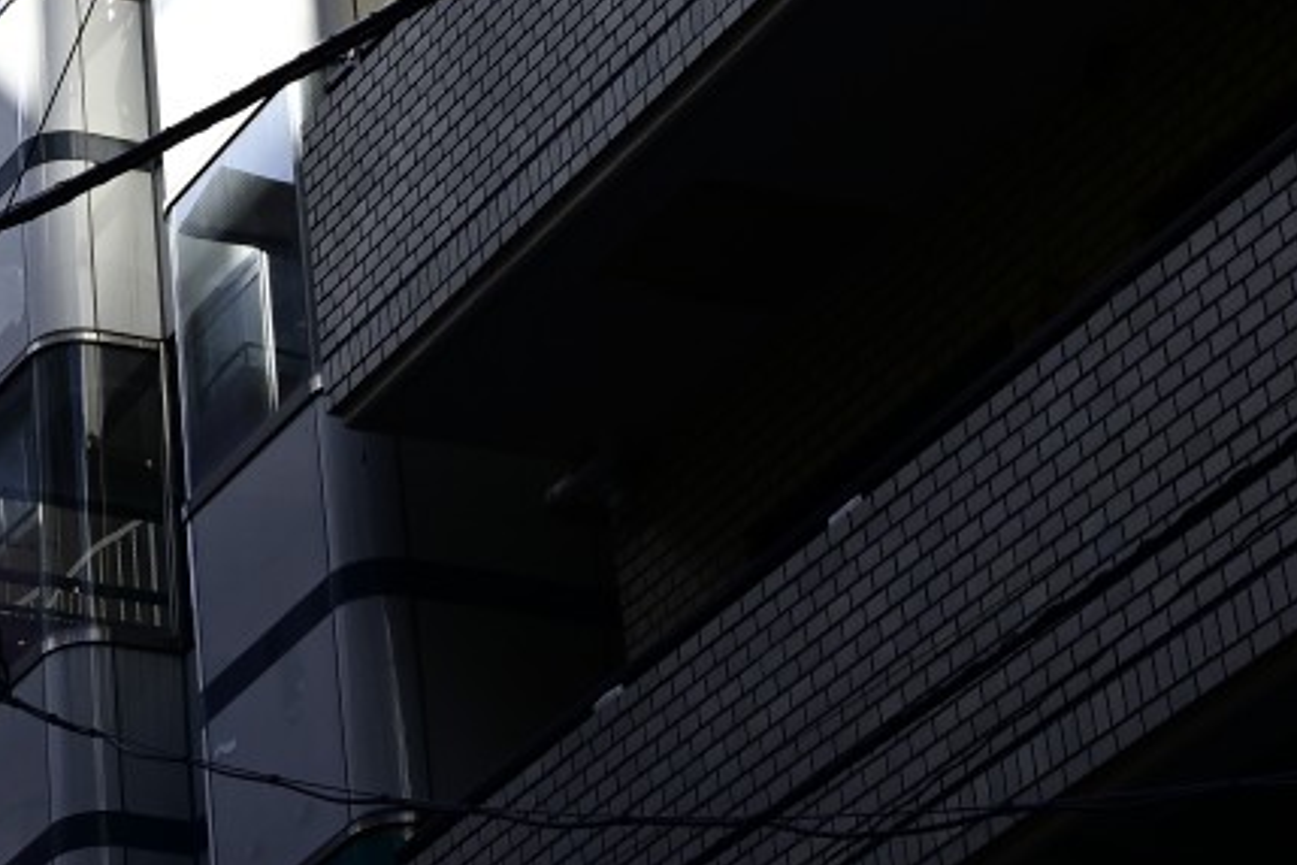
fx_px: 5080
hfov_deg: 14.3
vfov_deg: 9.4
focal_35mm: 141
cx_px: -18
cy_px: -484
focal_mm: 40
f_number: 8
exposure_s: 1/250
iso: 200
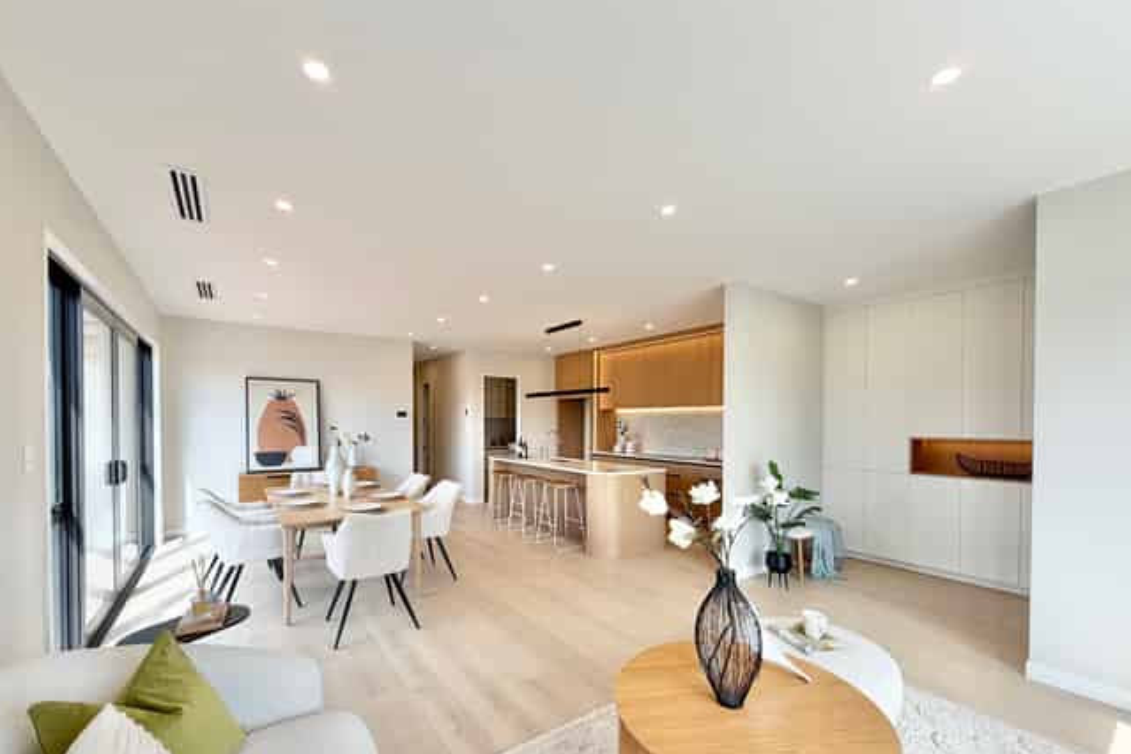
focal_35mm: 15
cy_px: 429
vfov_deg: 76.9
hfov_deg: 100.4
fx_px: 471
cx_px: 566
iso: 50
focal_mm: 2.22
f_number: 2.2
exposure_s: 1/274
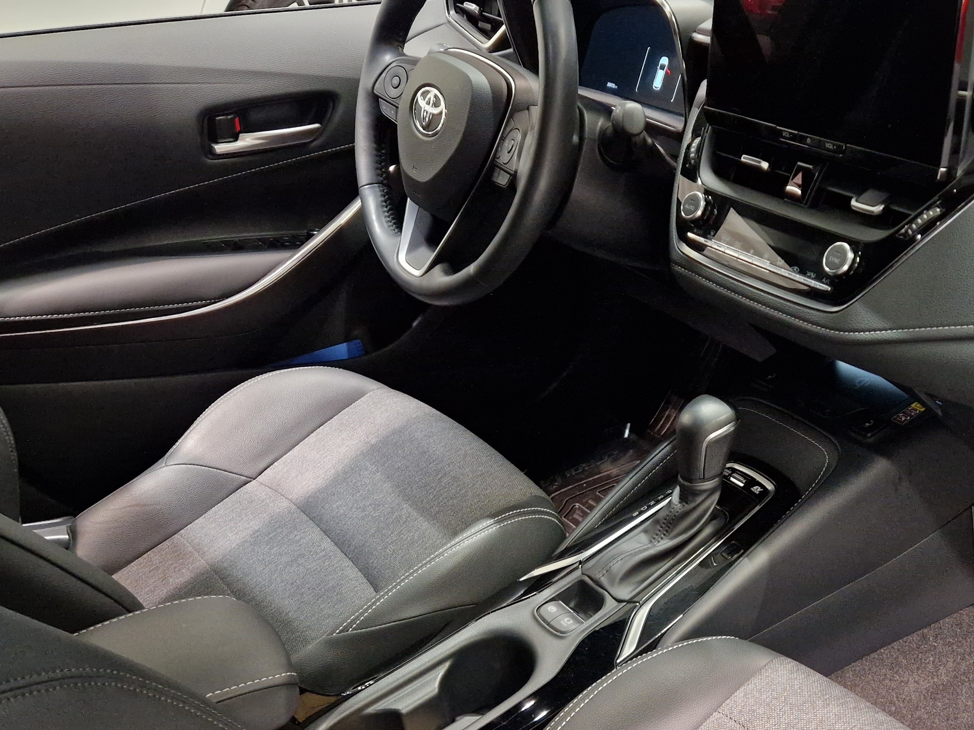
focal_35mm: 40
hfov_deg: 45.6
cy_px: 499
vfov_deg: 35.5
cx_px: 701
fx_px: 1125
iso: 640
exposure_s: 1/100
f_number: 1.8
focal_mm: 5.4
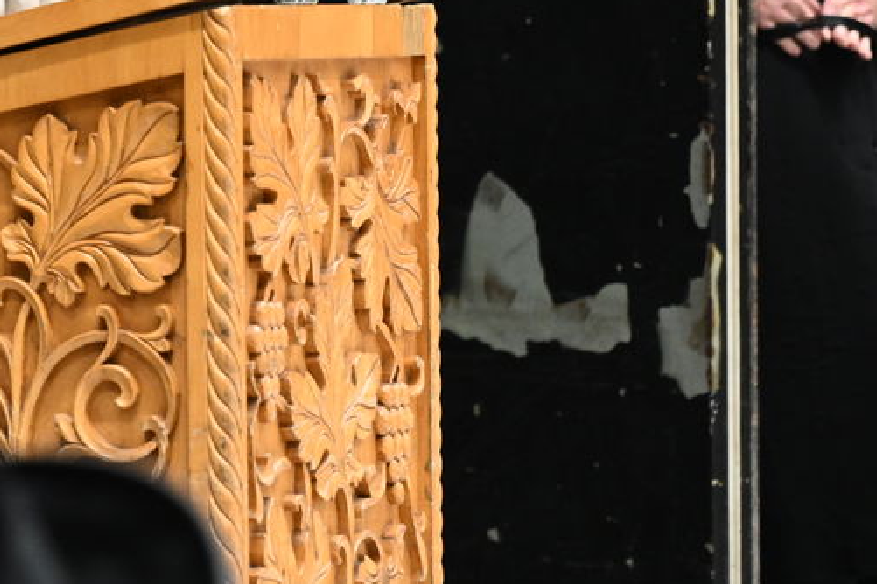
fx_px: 8160
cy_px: -88
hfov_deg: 6.1
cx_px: -347
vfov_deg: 4.1
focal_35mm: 335
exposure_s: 1/100
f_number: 4.5
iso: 2500
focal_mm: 120
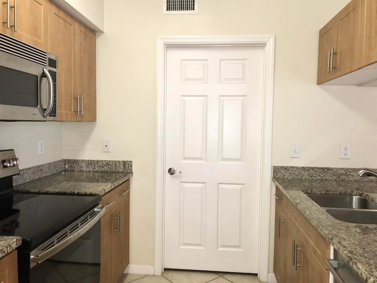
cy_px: 142
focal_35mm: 28
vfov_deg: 49.7
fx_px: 305
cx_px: 188
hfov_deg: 63.4
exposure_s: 1/30
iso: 50
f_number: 1.8
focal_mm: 3.99
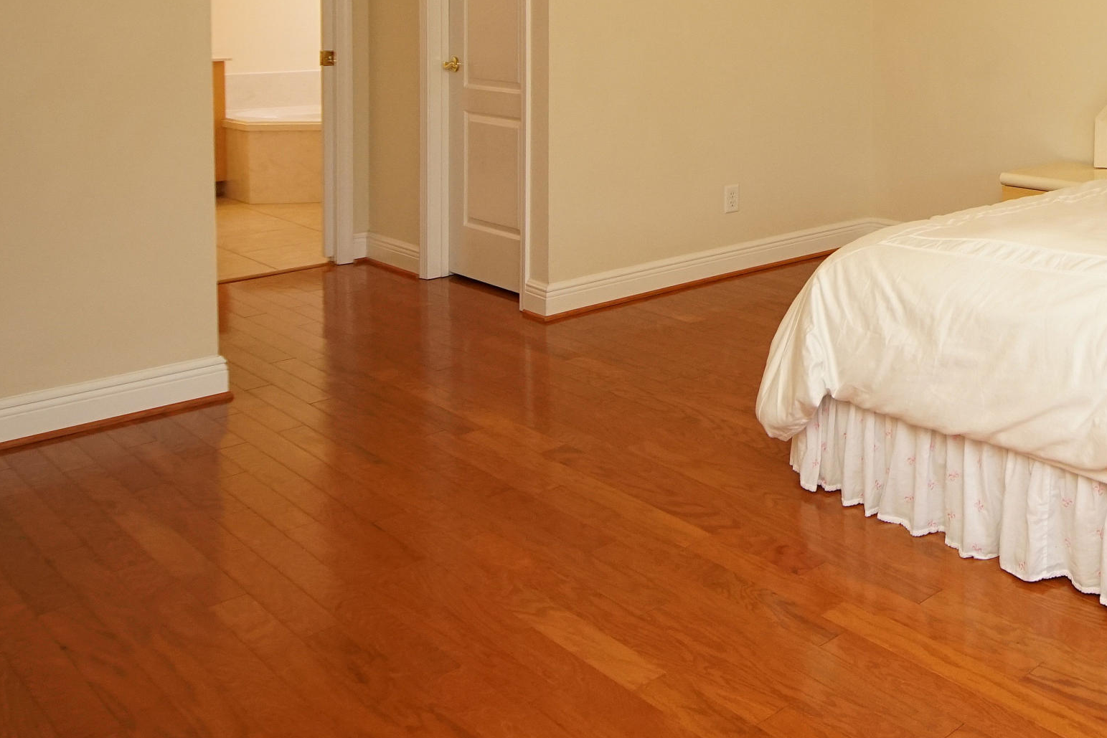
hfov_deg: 47.0
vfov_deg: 35.0
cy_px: 32
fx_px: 1076
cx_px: 1062
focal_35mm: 35
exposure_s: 1/160
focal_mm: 12
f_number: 5
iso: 1000
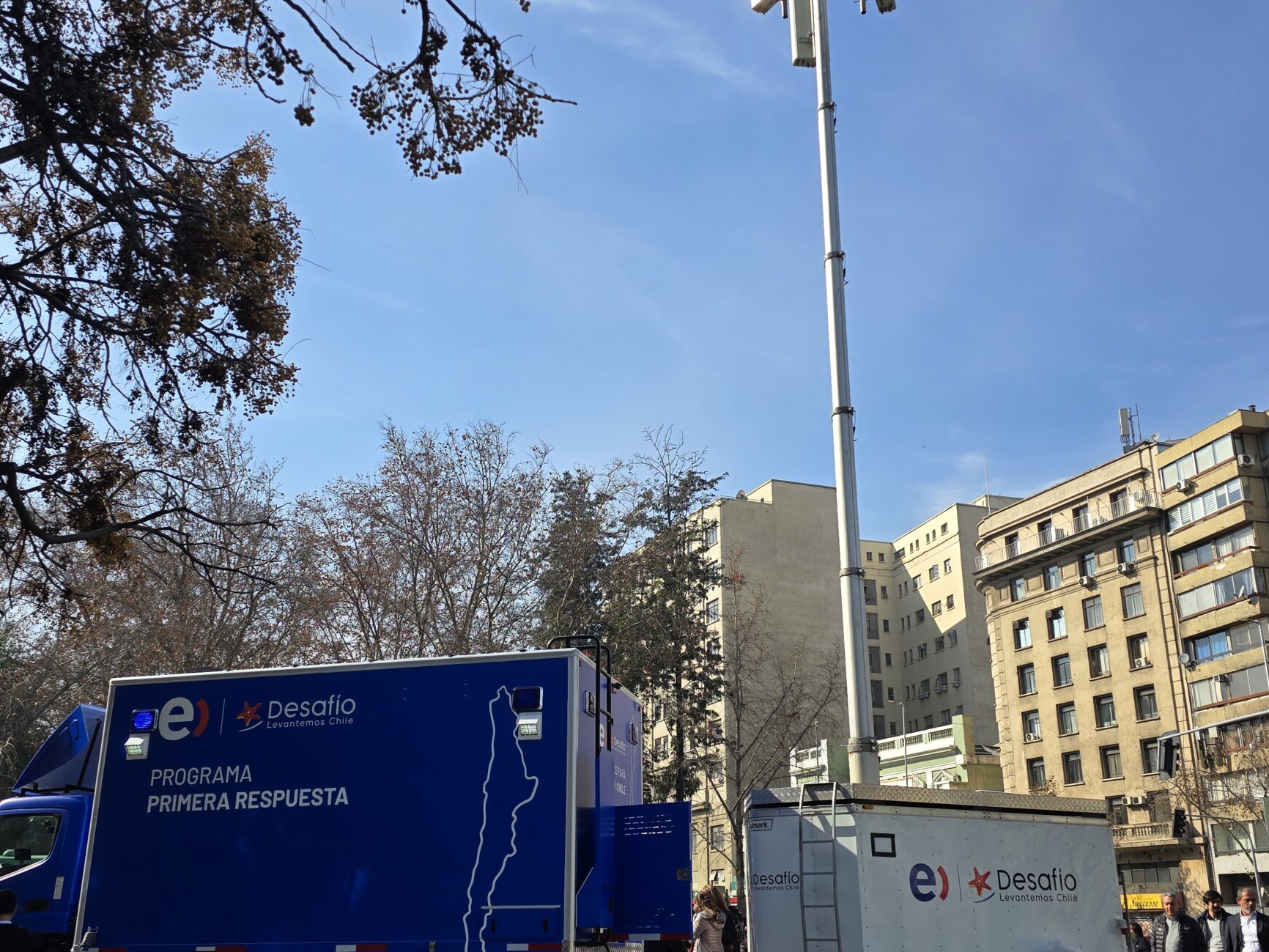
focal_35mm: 34
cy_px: 501
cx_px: 620
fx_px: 1246
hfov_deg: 54.0
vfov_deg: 41.8
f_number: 1.7
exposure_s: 1/643
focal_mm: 6.3
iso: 12
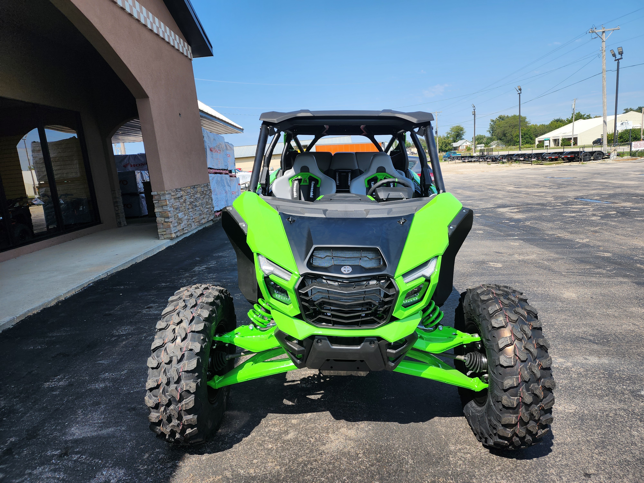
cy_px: 242
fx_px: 428
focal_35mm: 23
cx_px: 322
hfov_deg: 73.9
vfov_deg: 58.9
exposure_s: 1/752
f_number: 1.8
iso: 12
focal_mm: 6.4
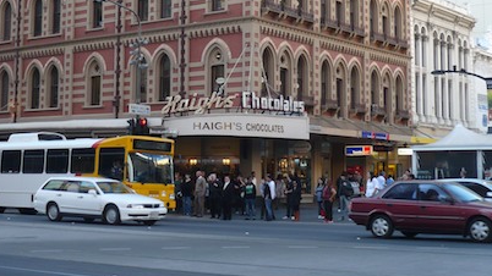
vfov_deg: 18.3
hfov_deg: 32.2
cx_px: 176
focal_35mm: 65
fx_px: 848
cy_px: 51
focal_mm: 6.6
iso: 100
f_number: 3.3
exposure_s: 1/100
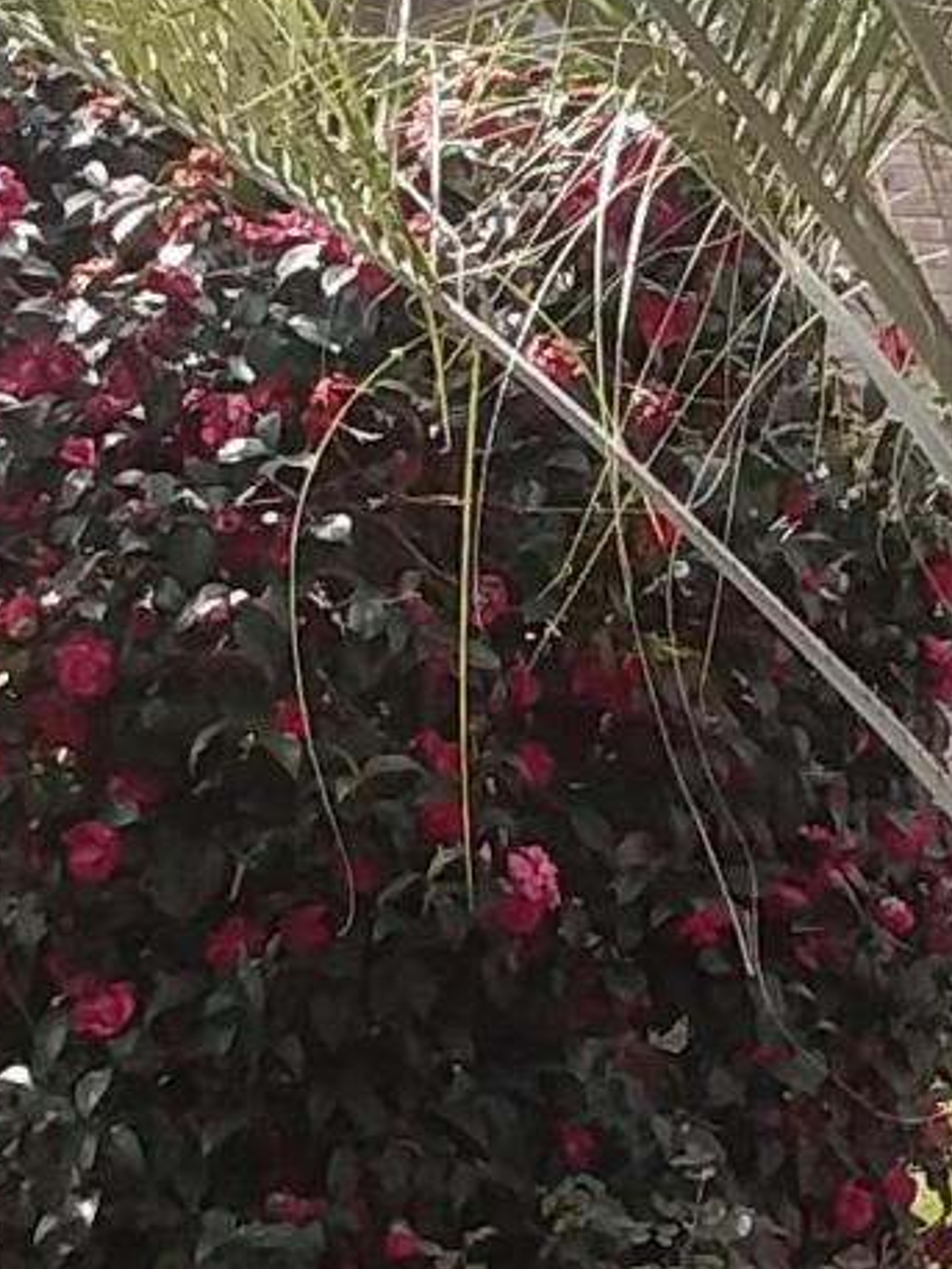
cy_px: 736
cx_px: 885
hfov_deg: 11.6
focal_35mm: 127
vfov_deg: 15.5
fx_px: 4655
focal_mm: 2.47
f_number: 1.9
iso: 40
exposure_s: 1/364
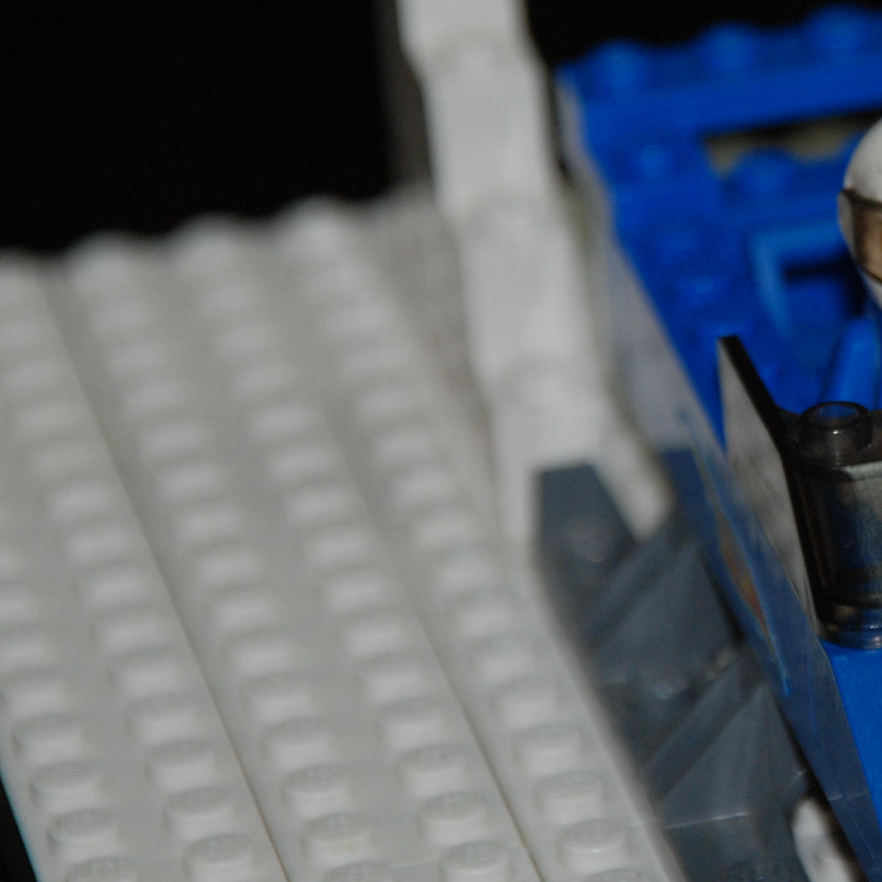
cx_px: 913
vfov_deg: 2.6
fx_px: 19746
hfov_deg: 2.6
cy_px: 385
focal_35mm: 685
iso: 400
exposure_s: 1/60
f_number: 6.3
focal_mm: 200
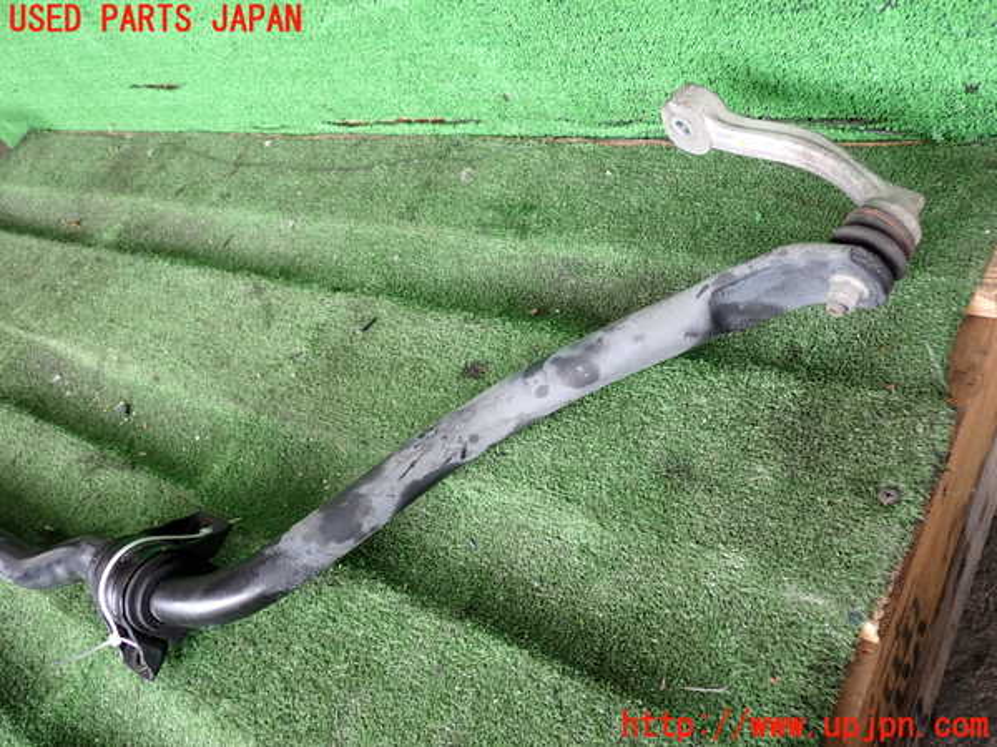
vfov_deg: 46.8
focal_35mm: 30
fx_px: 864
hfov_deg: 60.0
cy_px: 374
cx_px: 498
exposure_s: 1/125
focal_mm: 5.4
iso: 160
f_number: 2.3
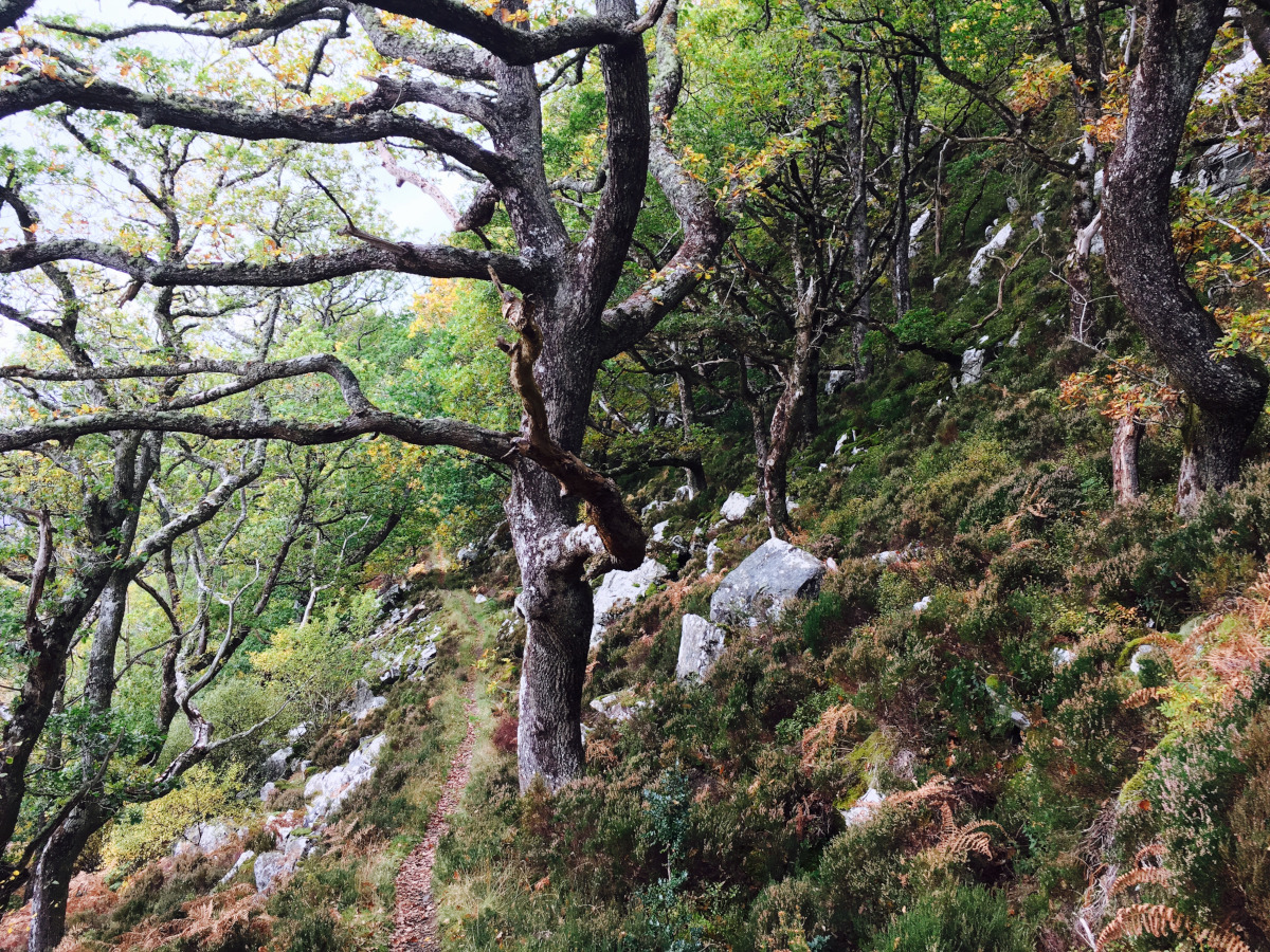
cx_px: 635
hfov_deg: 61.7
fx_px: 1064
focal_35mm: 29
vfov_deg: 48.2
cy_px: 476
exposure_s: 1/100
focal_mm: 4.15
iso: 32
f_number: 2.2
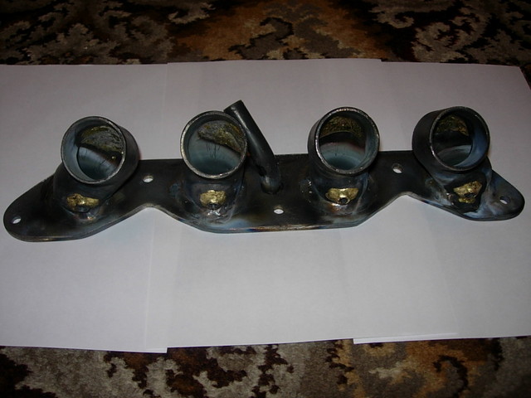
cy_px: 199
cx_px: 266
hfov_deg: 49.0
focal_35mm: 38
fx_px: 583
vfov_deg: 37.7
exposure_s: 1/64
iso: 79
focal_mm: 7.8
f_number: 2.8
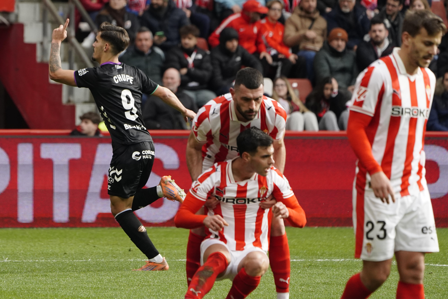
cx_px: 224
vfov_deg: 3.4
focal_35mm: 400
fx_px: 4977
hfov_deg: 5.2
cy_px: 150
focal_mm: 400
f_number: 6.3
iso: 2500
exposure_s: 1/2000
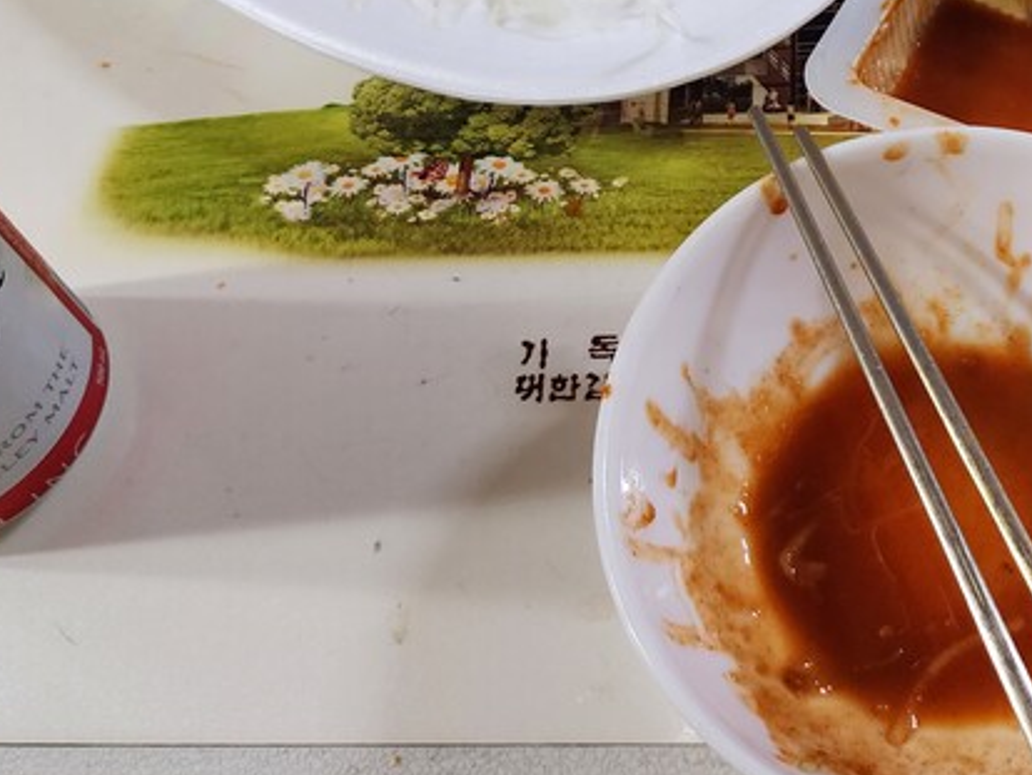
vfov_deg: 27.4
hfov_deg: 37.3
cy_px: -9
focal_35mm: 50
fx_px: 1492
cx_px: 765
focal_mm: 6.4
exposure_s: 1/120
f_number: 1.8
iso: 500
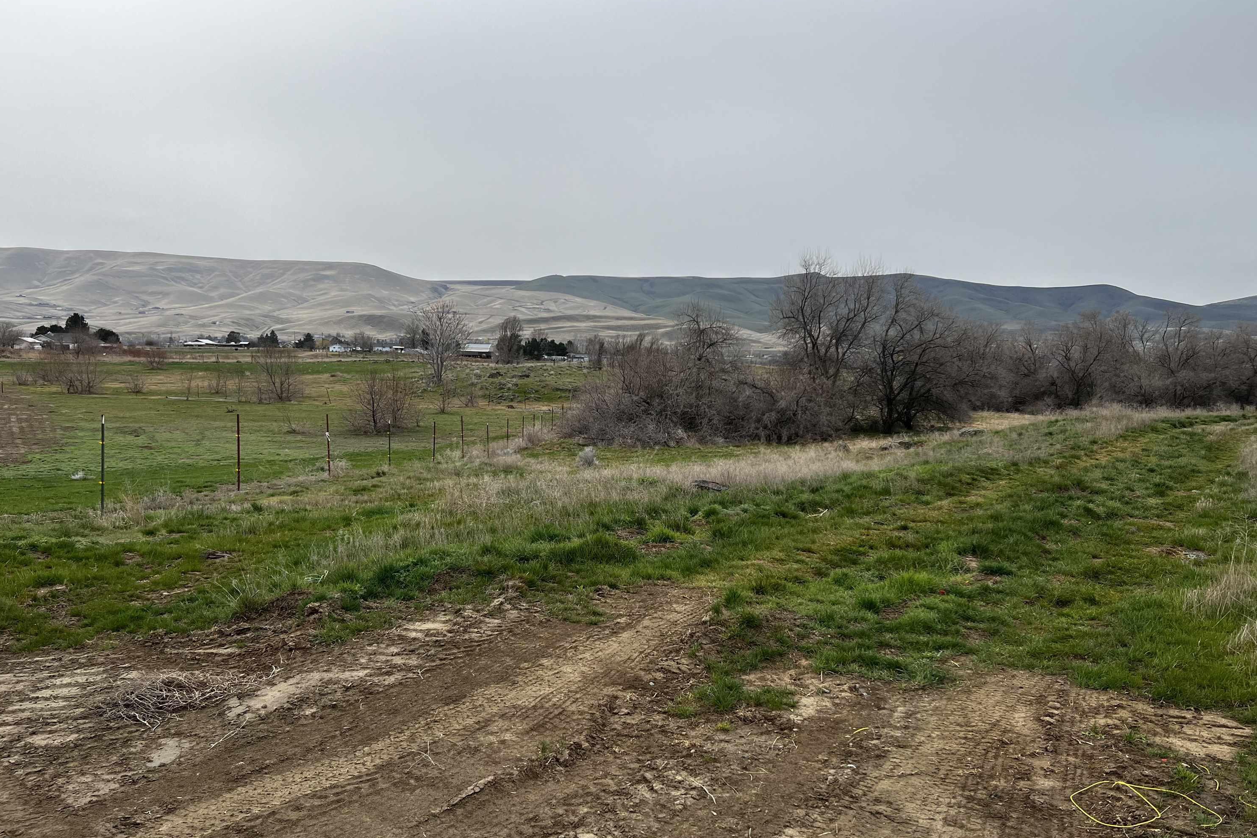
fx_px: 978
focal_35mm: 28
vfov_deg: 46.3
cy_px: 463
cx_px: 634
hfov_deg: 65.5
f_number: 1.5
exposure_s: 1/4444
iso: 50
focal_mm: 5.7
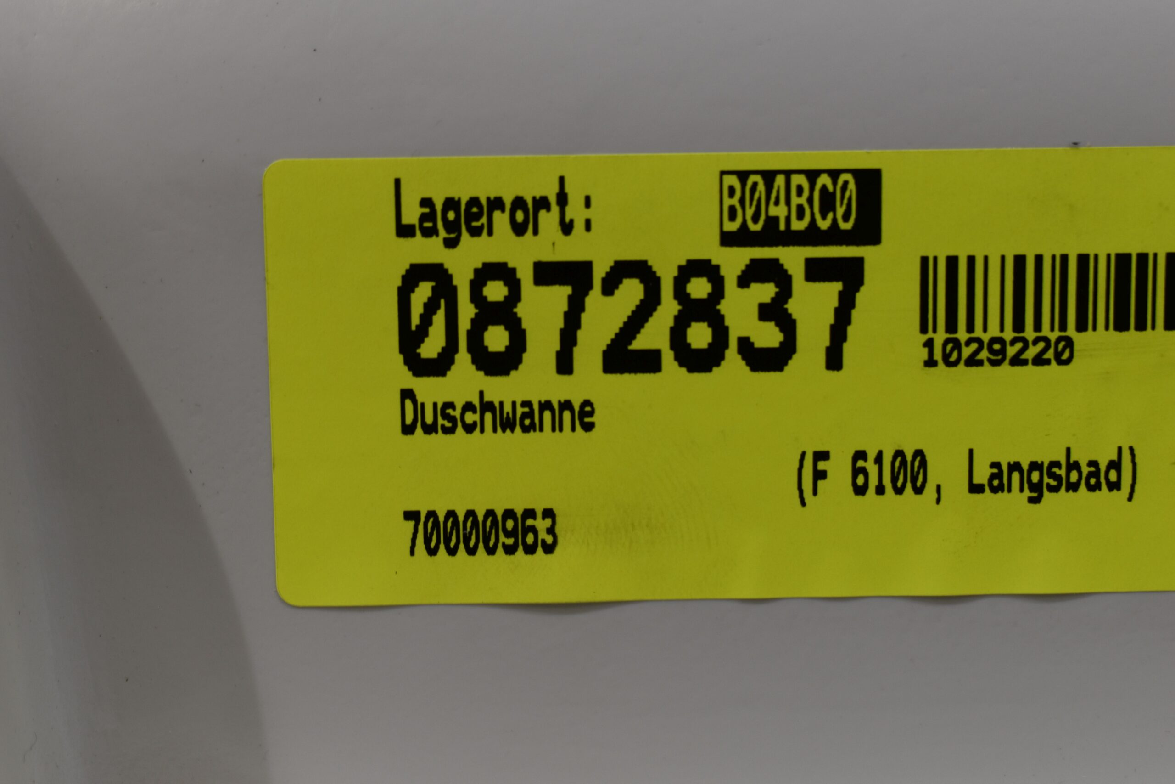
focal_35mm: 72
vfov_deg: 18.9
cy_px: 392
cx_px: 588
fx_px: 2350
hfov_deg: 28.1
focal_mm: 48
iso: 200
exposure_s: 1/60
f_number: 8
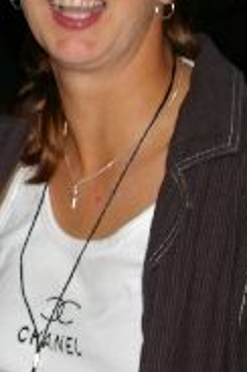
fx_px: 2180
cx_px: -316
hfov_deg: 6.2
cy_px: 6
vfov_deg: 9.7
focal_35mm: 211
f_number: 4.5
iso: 200
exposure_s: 1/60
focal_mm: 38
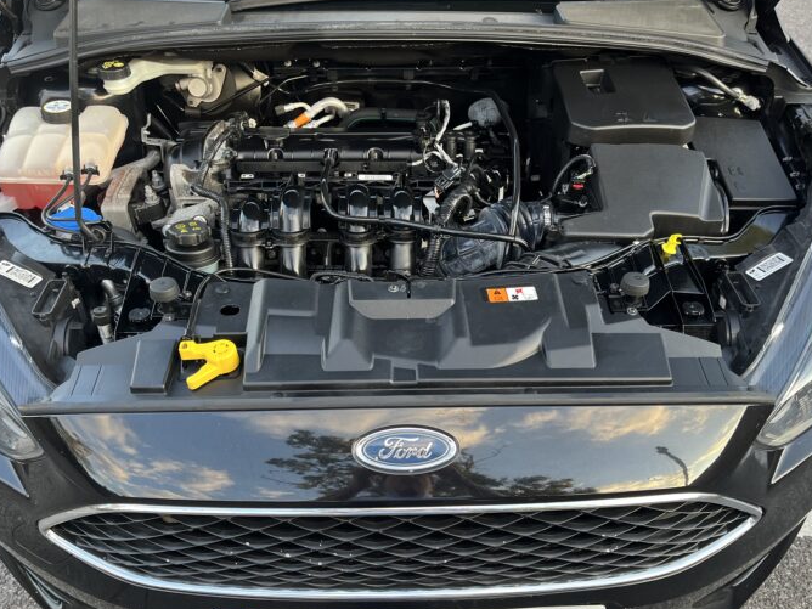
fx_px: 727
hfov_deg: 58.3
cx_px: 413
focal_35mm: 31
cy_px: 345
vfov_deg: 45.3
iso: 125
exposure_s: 1/121
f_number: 1.6
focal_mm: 5.1
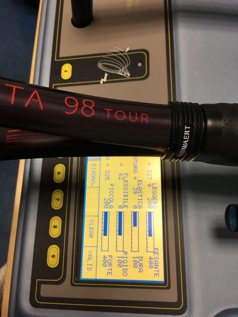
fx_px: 266
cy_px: 158
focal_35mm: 29
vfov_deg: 61.7
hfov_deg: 48.2
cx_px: 119
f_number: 2.2
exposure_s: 1/33
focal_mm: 4.15
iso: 25
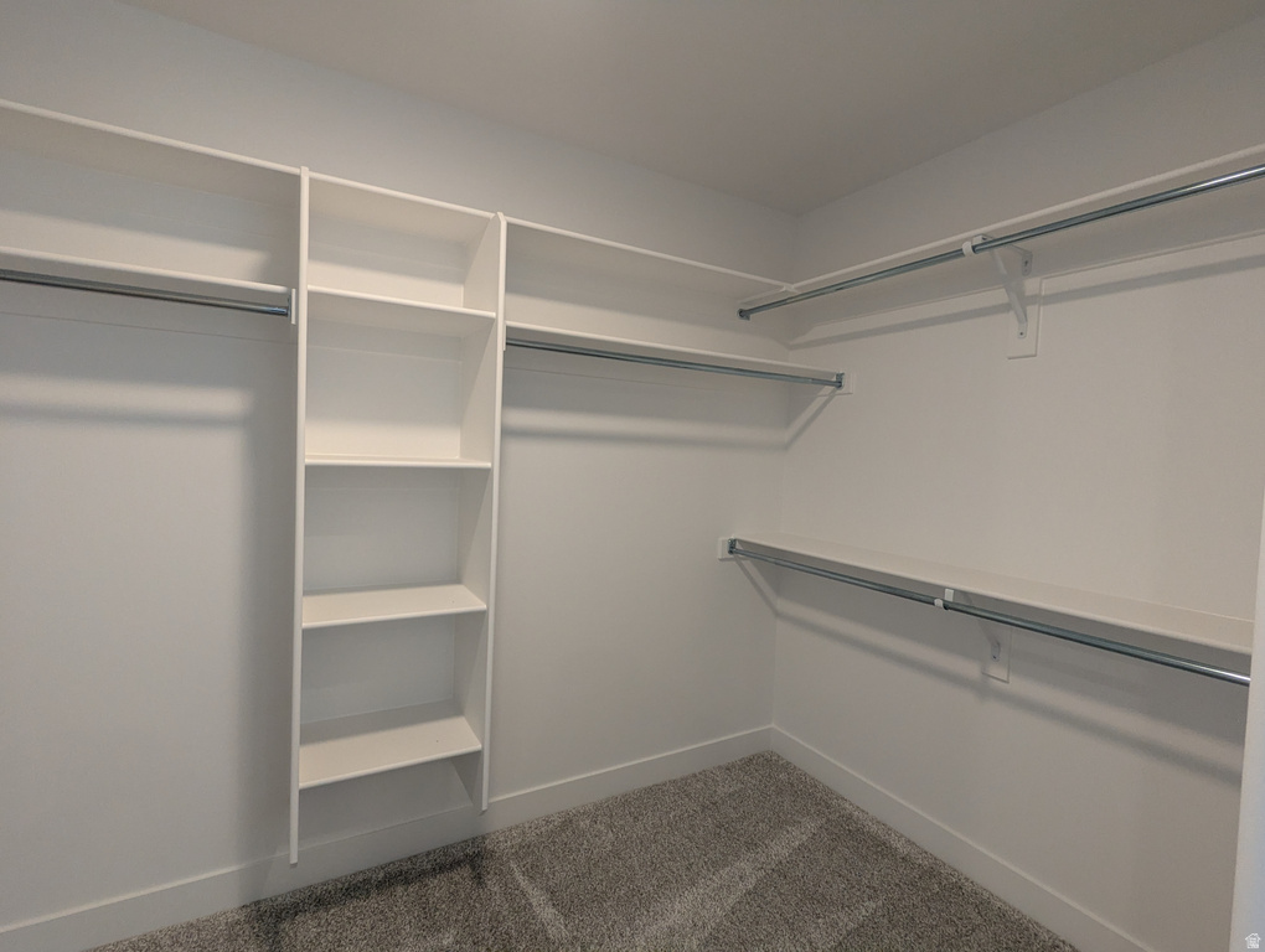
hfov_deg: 94.4
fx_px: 586
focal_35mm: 16
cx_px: 632
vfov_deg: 78.2
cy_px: 476
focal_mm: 2.35
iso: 225
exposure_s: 1/120
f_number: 2.2
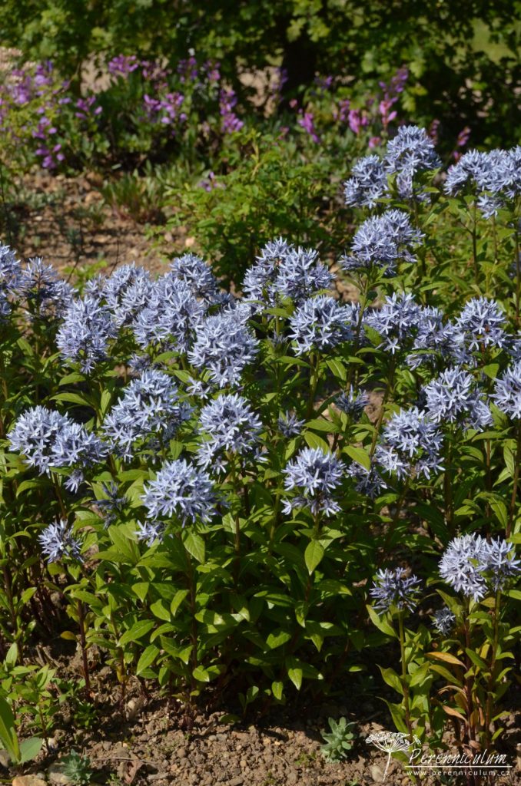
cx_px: 260
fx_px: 1439
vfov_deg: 30.6
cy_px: 393
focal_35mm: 66
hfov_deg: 20.5
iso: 1600
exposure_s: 1/4000
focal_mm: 44
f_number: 10
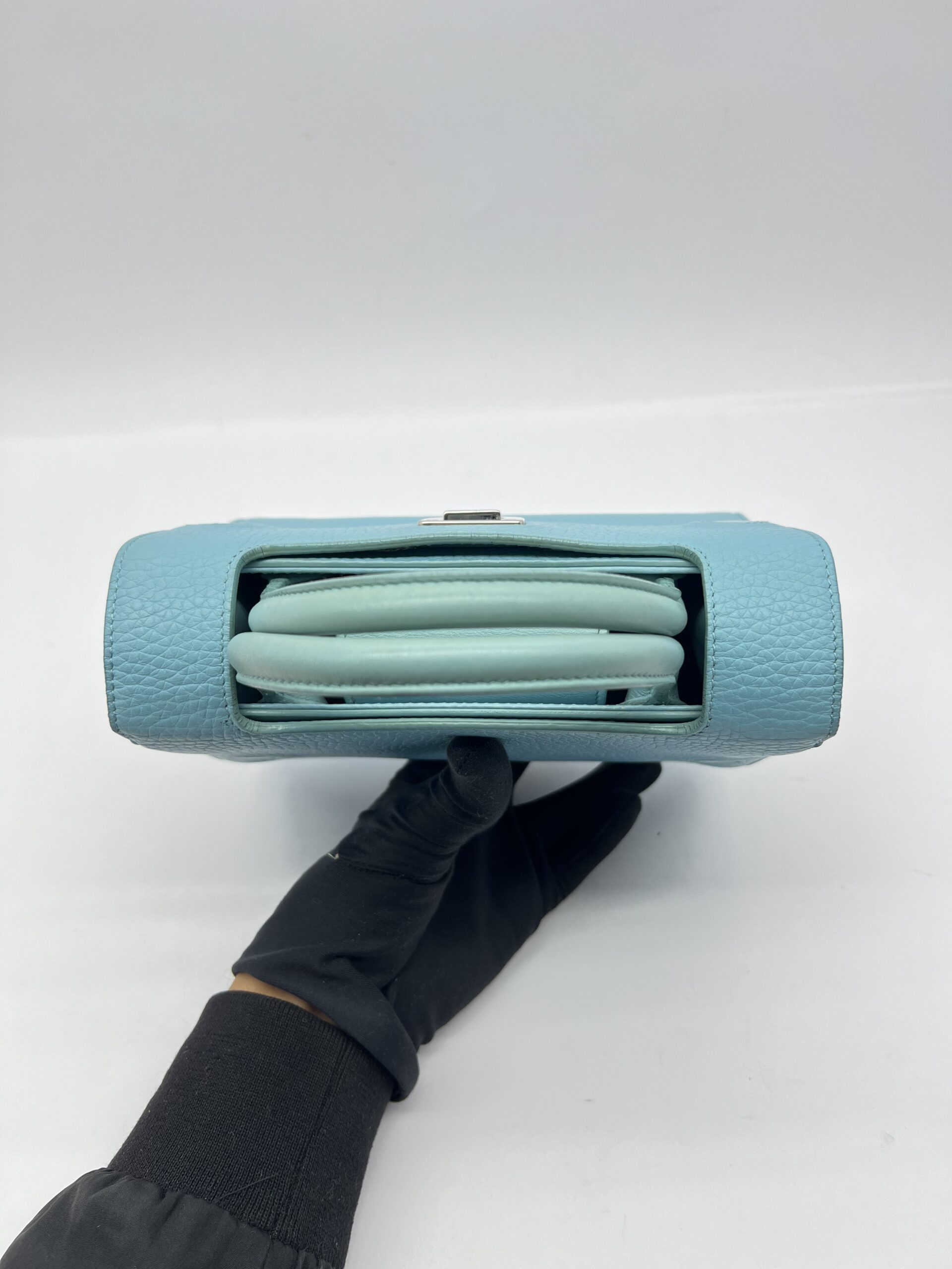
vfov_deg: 67.3
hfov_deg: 53.1
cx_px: 476
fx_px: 953
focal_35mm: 26
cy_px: 634
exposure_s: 1/151
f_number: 1.5
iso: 50
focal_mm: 5.7
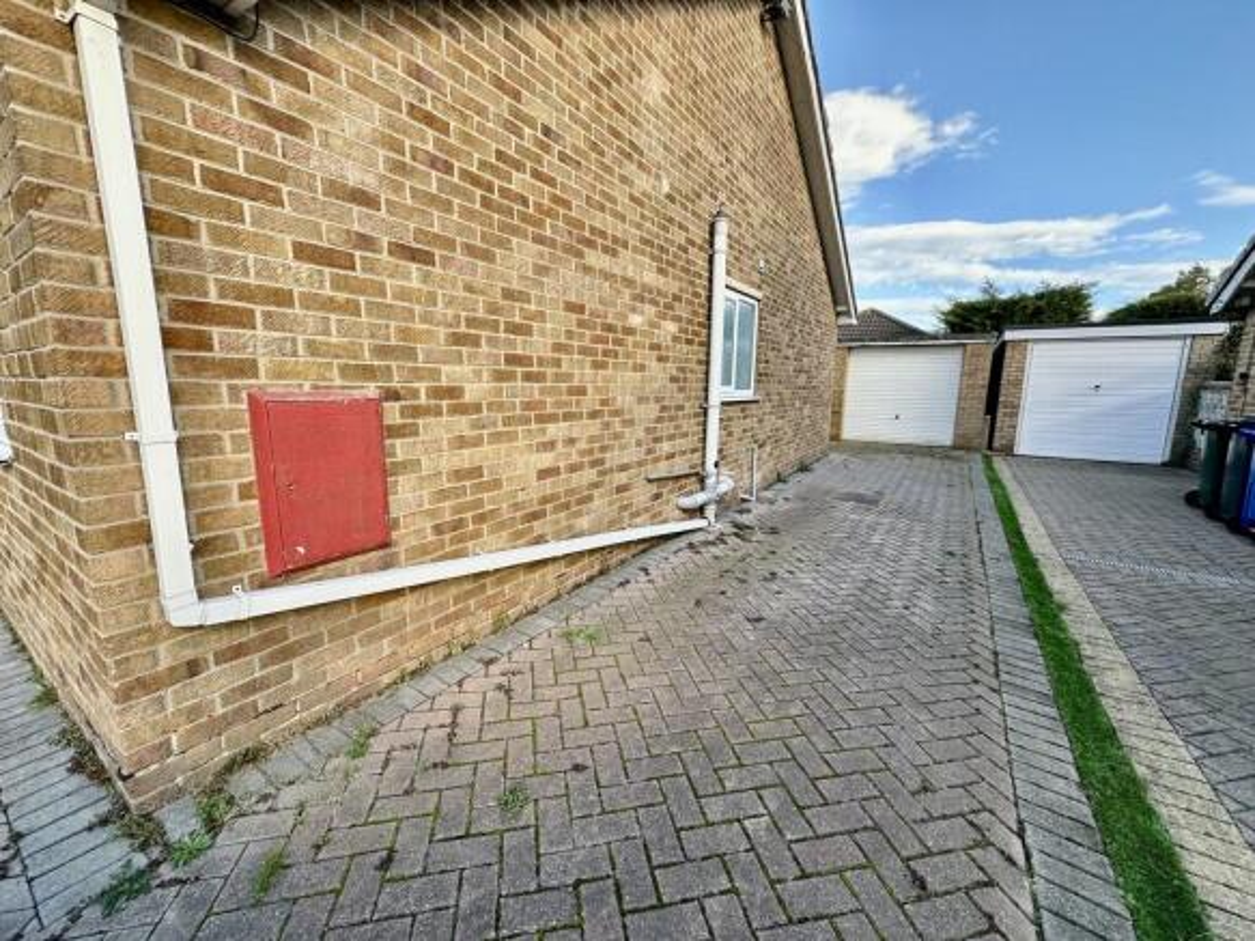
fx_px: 507
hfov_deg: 102.1
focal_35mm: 14
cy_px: 470
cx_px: 628
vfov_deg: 85.7
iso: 40
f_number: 2.2
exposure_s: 1/199
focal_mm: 2.22
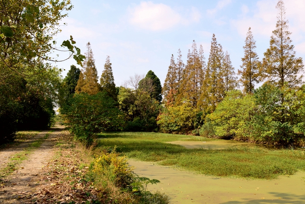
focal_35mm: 40
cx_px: 209
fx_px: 339
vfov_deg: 33.4
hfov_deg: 47.5
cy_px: 96
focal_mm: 29
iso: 100
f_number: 13
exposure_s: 1/60
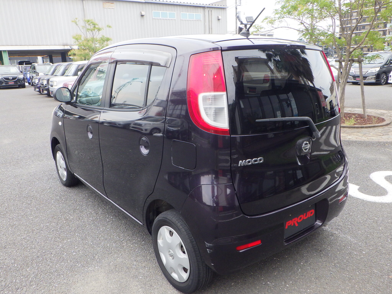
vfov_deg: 49.7
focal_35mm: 28
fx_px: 317
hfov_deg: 63.4
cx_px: 196
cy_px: 147
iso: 250
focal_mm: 5
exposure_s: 1/200
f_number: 4.2
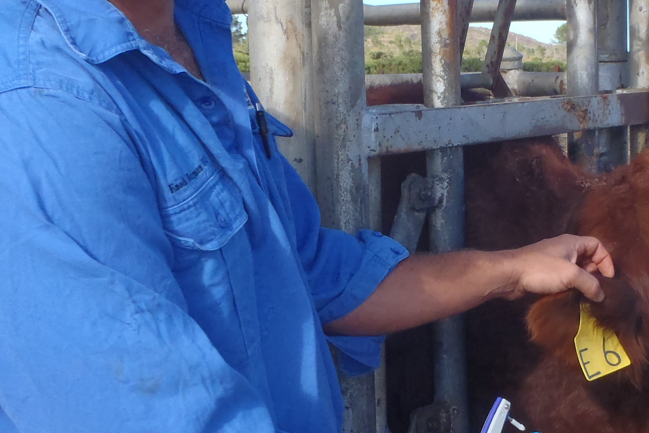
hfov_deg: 29.6
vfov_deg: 20.3
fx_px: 1208
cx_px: 496
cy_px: 203
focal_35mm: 67
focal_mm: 5
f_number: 10
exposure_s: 1/60
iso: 125
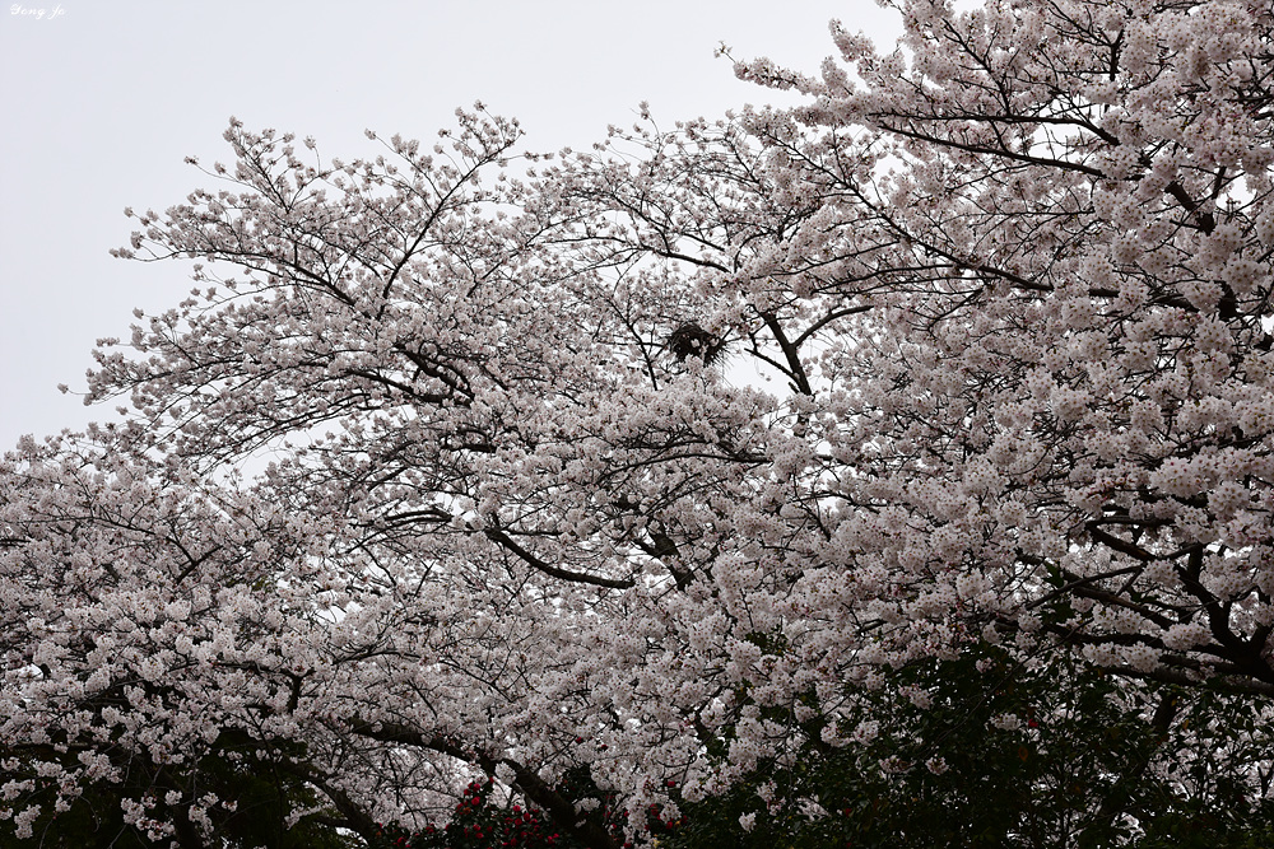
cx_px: 637
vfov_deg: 23.4
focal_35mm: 58
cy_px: 424
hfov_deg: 34.5
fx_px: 2053
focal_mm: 58
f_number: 10
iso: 200
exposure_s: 1/320
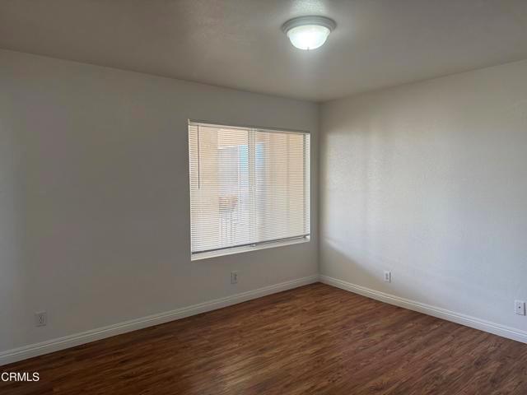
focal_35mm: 24
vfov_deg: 56.8
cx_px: 264
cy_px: 198
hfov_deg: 71.6
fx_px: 365
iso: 160
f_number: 1.78
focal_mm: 6.76
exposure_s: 1/120
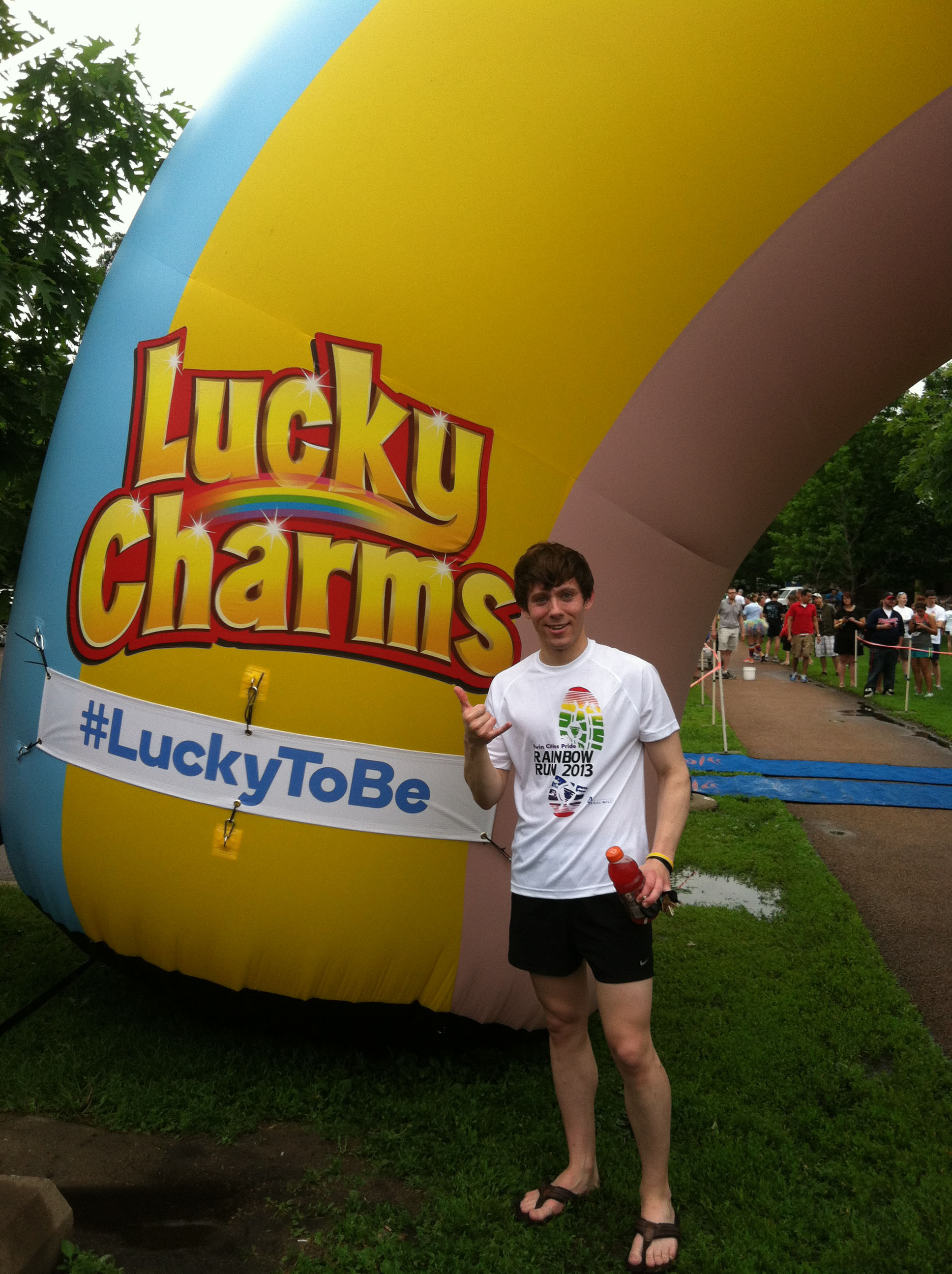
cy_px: 637
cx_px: 476
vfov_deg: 52.7
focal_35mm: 35
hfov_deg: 40.6
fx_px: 1287
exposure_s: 1/298
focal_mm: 3.85
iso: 80
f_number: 2.8
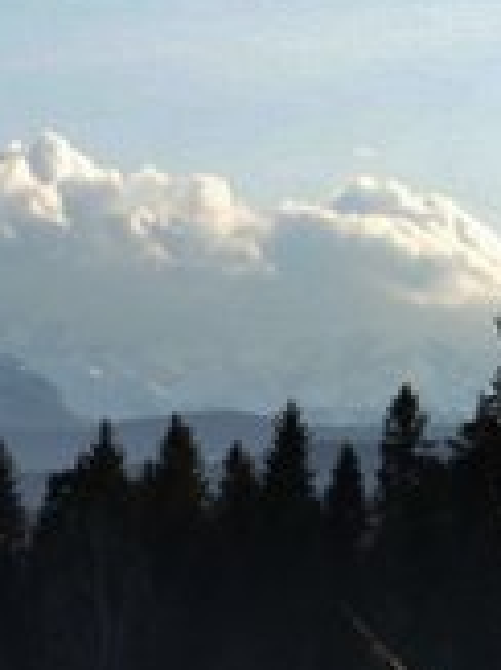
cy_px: 415
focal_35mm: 248
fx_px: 4799
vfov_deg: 8.0
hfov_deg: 5.6
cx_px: -1059
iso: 100
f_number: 8
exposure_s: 1/125
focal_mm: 35
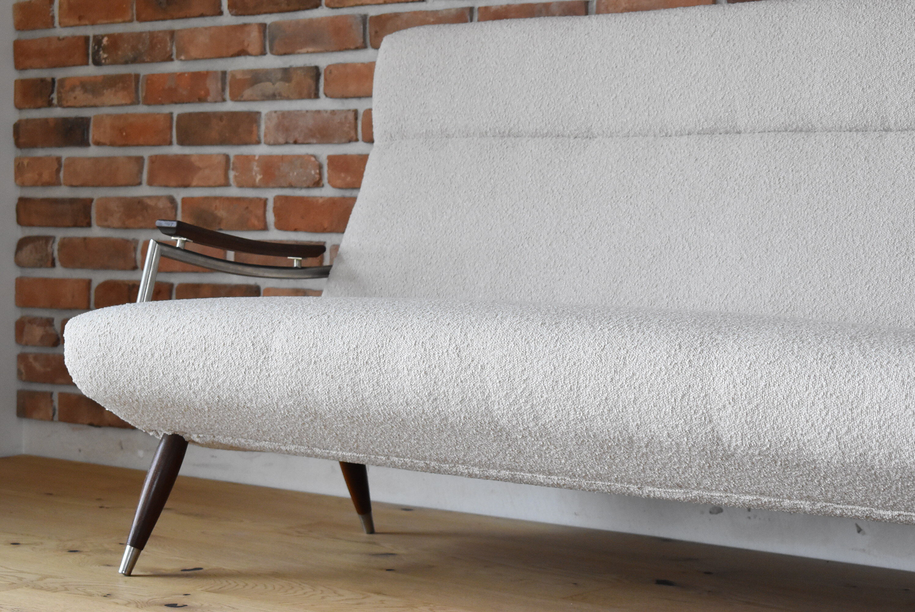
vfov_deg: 16.6
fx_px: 2098
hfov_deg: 24.6
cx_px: 458
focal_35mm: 82
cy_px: 306
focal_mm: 55
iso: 2200
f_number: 5.6
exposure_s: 1/125
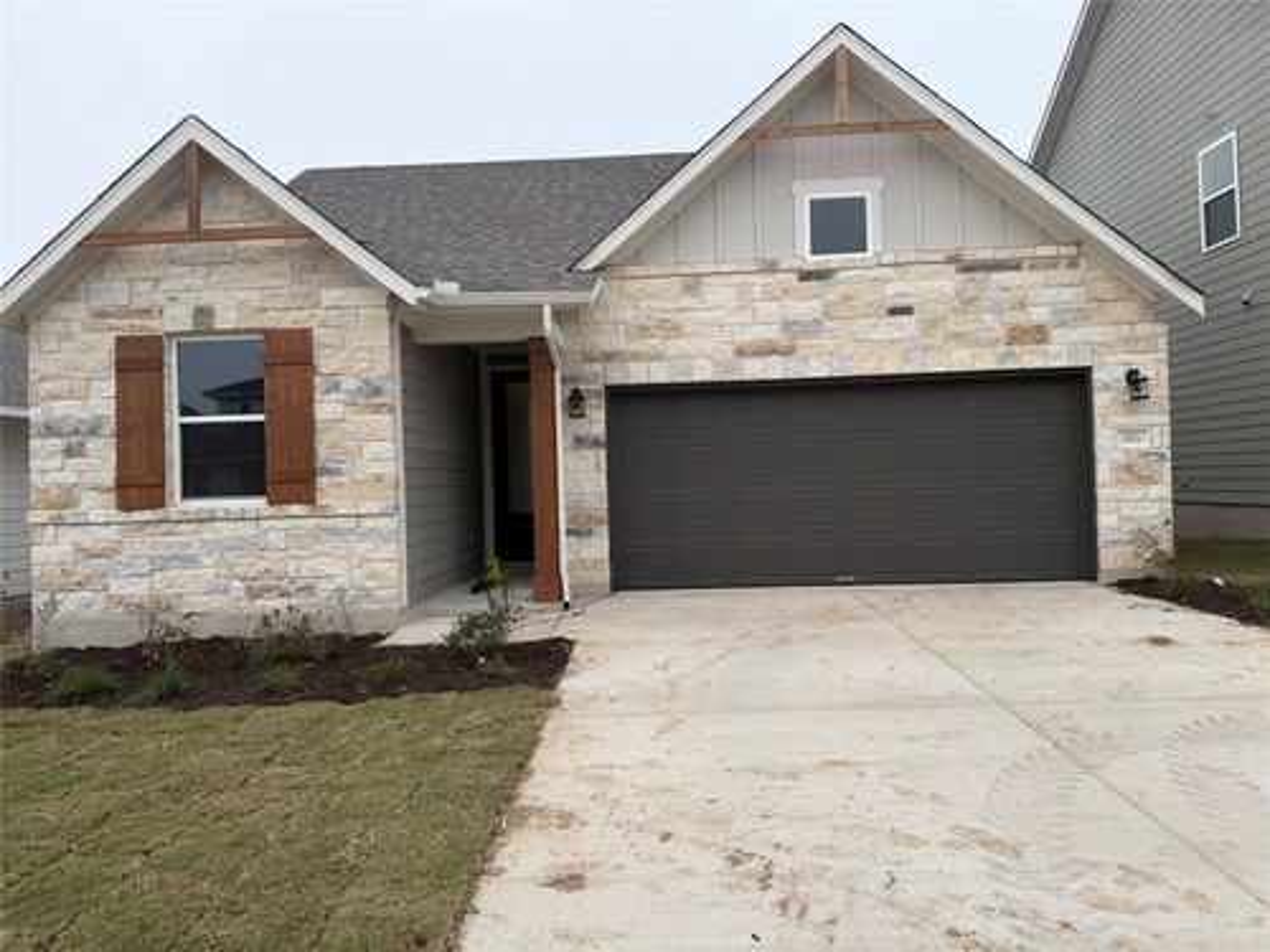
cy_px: 476
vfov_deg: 56.8
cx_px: 635
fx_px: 881
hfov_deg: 71.6
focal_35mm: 24
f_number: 1.78
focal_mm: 6.76
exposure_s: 1/598
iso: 80
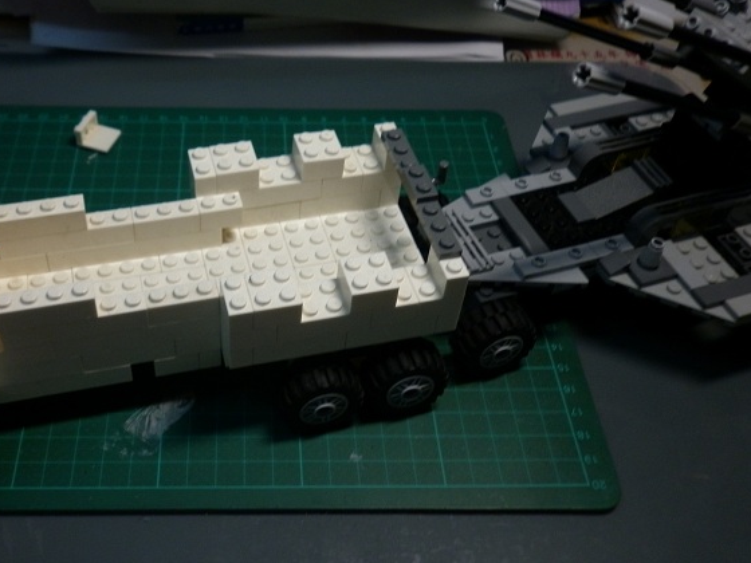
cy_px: 236
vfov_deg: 35.9
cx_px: 262
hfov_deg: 46.2
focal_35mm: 40
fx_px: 868
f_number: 2.8
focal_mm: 5
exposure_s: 1/30
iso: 80
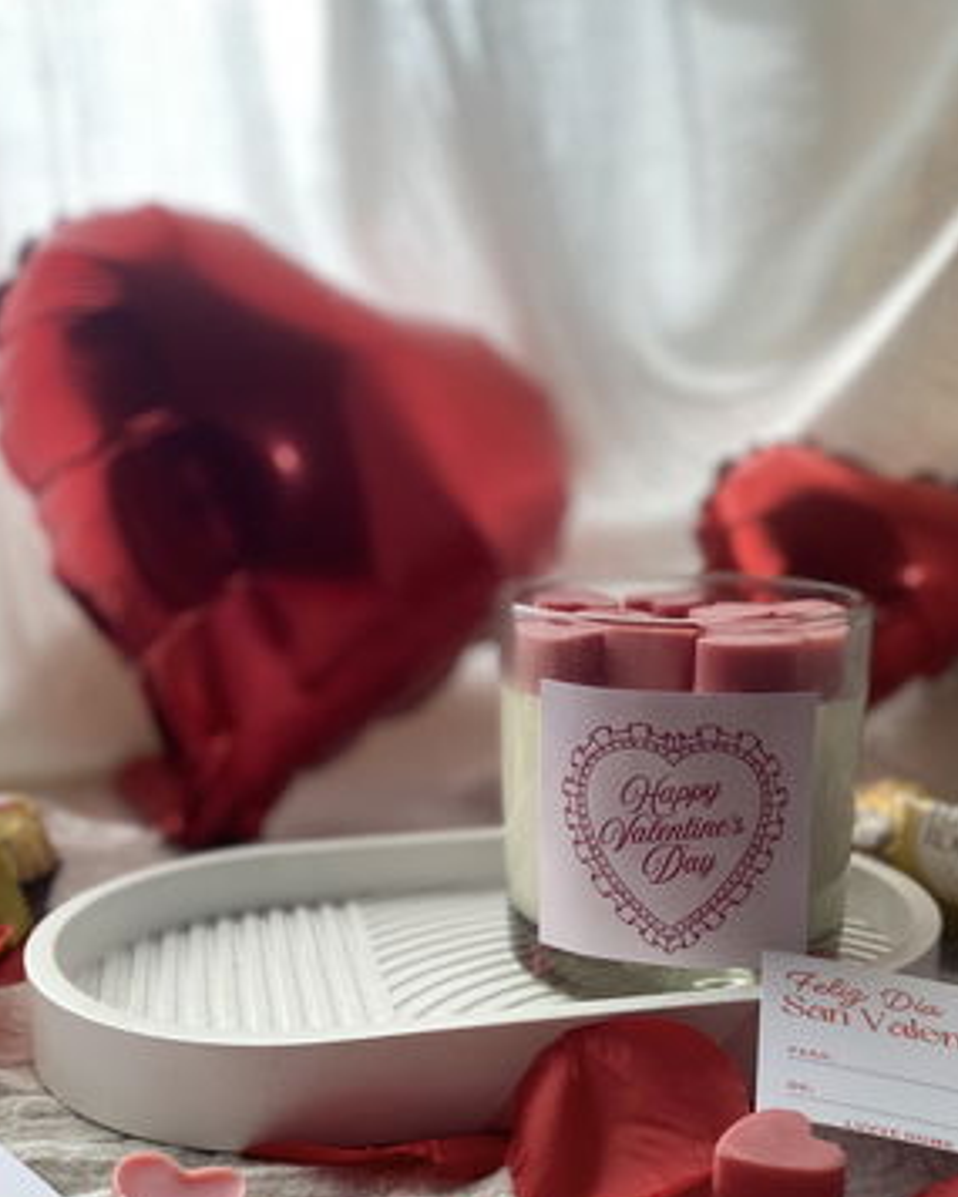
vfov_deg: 47.8
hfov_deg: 39.1
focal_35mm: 38
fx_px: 1346
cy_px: 691
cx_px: 528
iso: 125
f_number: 1.8
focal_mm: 4.25
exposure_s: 1/64
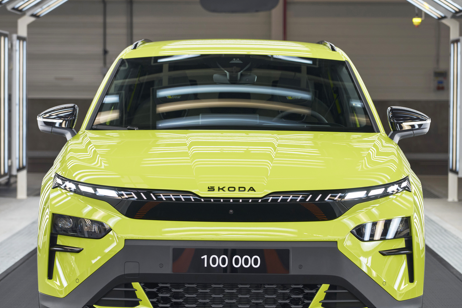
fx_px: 1617
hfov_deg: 16.3
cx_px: 247
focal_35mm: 126
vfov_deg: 10.9
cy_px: 149
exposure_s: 1/60
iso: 200
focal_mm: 70
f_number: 3.2
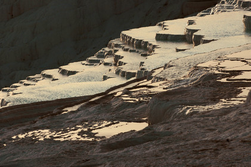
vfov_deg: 4.6
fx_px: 2090
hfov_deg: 6.9
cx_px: 126
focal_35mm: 300
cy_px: 84
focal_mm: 200
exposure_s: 1/500
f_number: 9
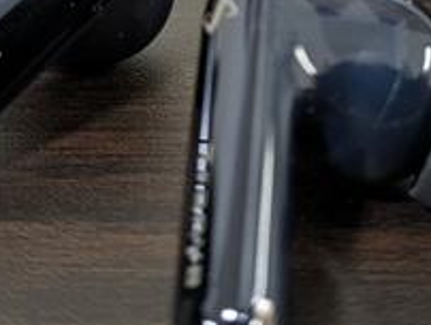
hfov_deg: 22.0
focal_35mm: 89
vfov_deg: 15.8
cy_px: -100
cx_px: 244
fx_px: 1109
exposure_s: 1/25
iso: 150
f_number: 1.73
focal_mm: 4.38
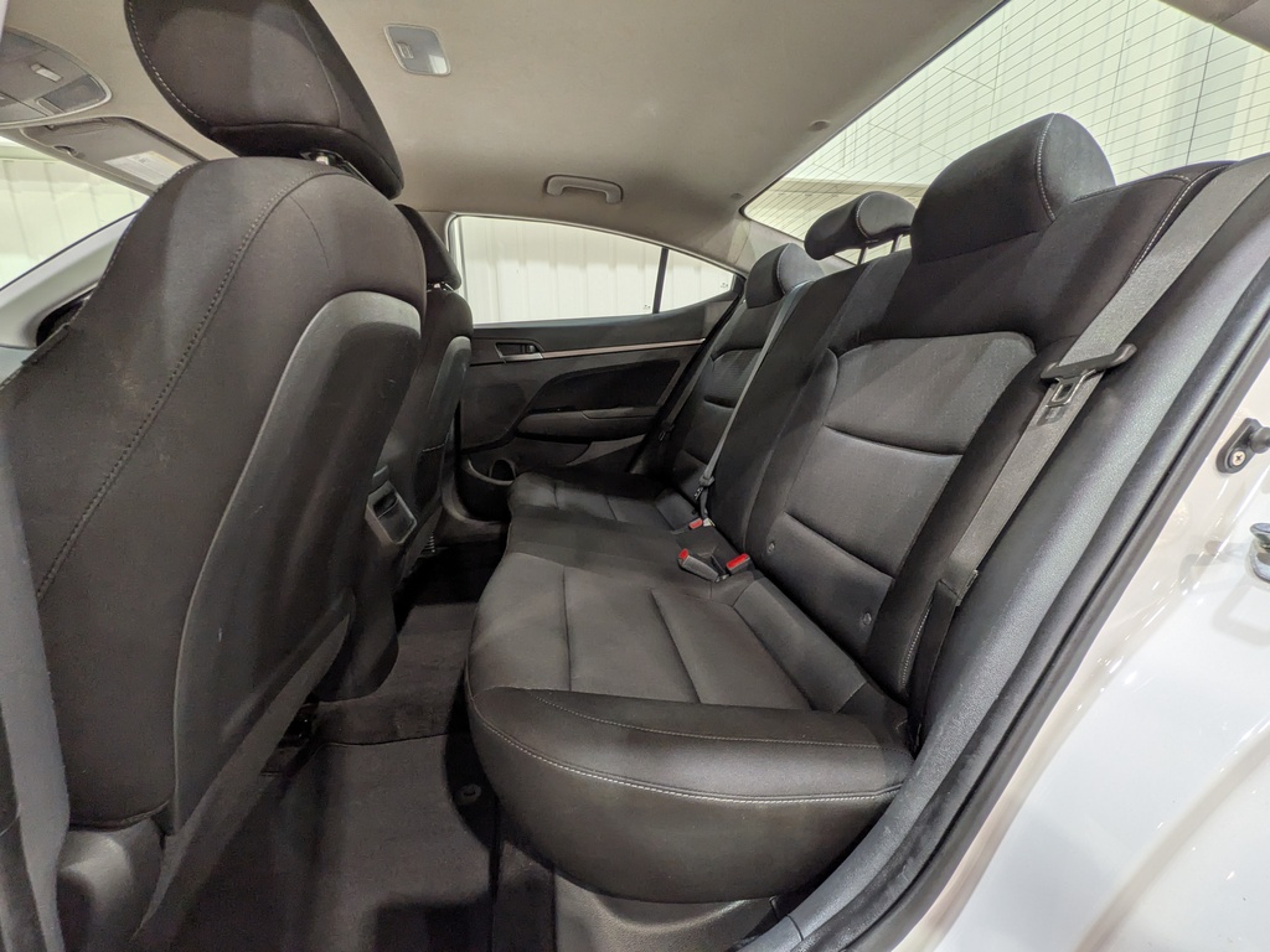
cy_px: 476
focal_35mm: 14
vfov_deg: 85.7
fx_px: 514
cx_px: 635
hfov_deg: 102.1
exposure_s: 1/40
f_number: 2.2
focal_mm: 1.83
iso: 76
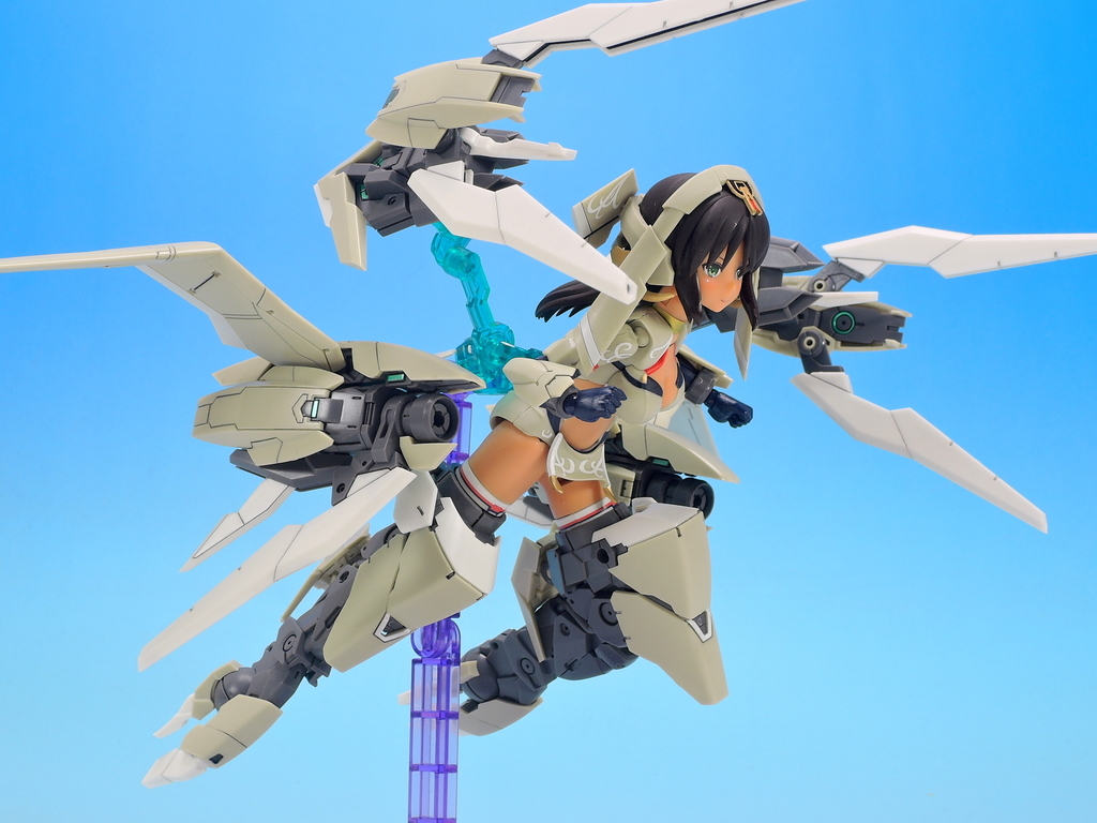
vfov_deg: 21.9
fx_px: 2123
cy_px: 412
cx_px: 548
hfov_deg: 29.0
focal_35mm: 67
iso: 80
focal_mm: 14.3
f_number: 7.1
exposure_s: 1
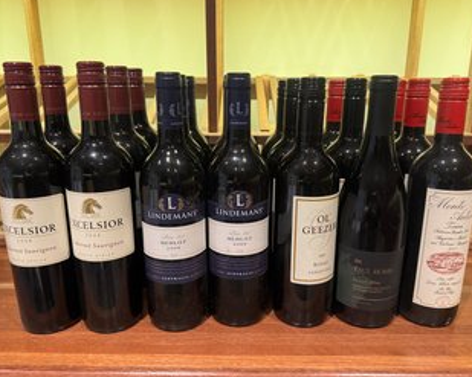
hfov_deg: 66.0
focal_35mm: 26
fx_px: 363
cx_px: 234
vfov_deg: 54.9
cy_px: 185
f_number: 1.78
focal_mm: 6.76
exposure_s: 1/60
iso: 800
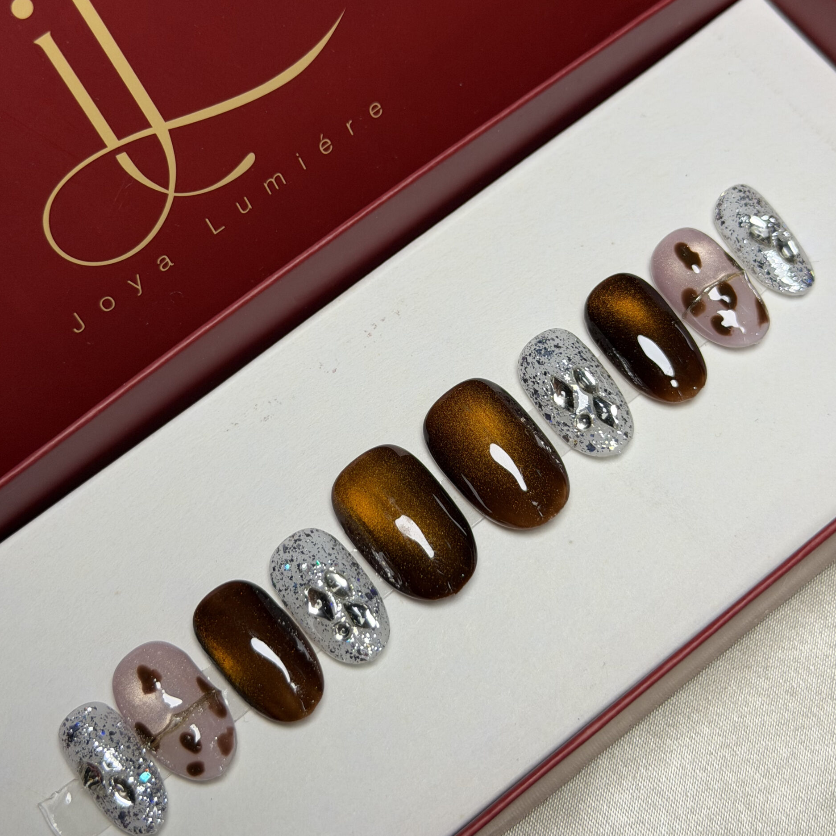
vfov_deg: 29.5
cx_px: 417
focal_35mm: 58
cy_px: 360
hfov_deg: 29.6
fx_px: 1585
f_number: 1.78
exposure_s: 1/50
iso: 50
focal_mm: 6.76
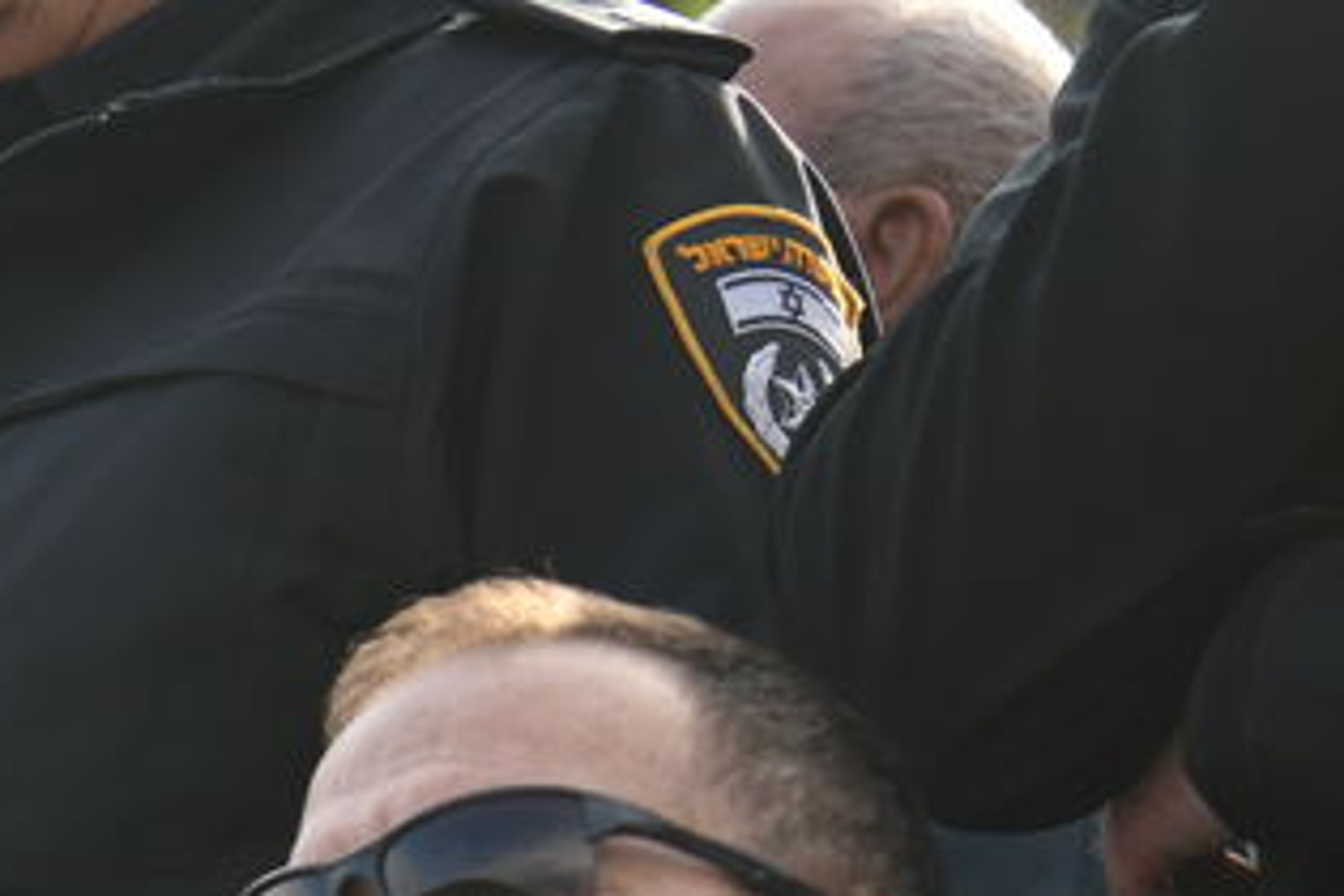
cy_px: 1922
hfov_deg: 9.2
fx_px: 7951
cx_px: -1097
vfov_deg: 6.2
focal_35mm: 213
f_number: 3.2
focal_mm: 48
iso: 125
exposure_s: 1/500
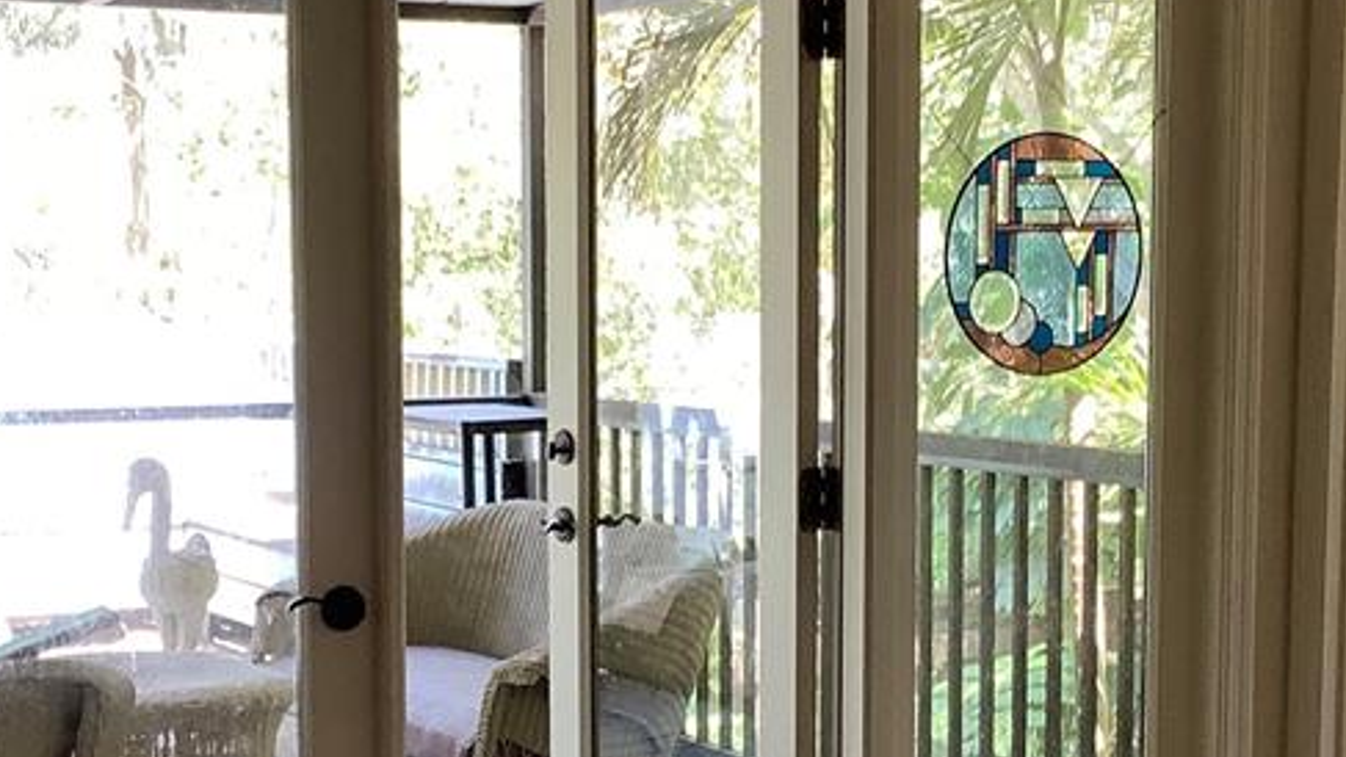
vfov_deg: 16.9
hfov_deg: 29.7
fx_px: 2534
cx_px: 802
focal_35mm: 71
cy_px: 536
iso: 80
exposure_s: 1/60
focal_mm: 3.3
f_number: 2.4
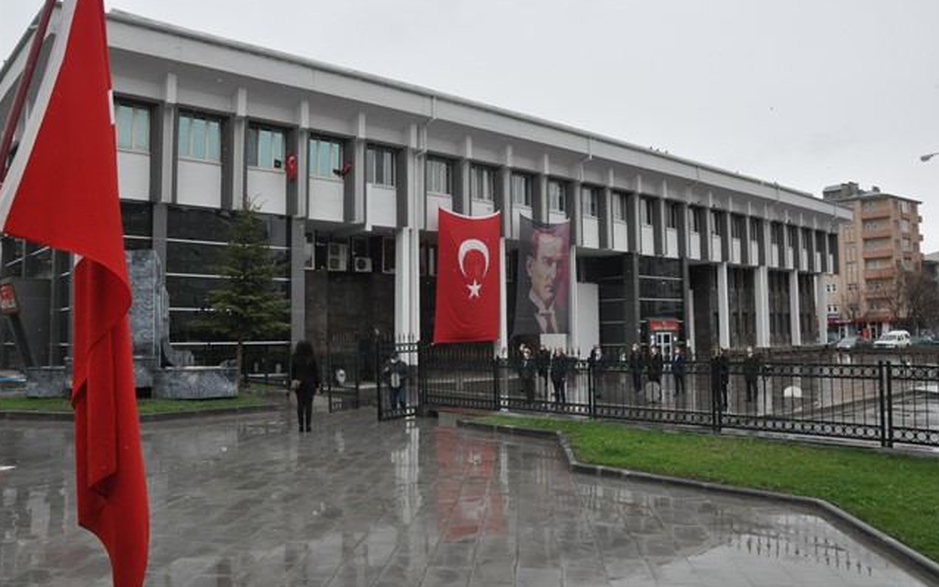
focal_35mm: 28
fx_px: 717
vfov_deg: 44.5
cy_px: 272
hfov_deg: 66.5
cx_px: 470
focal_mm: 18
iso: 1000
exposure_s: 1/320
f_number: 9
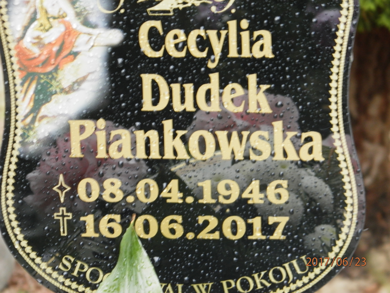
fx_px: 3166
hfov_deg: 7.0
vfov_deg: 5.3
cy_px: 146
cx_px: 195
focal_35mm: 281
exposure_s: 1/8
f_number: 5.6
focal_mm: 50.2
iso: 200
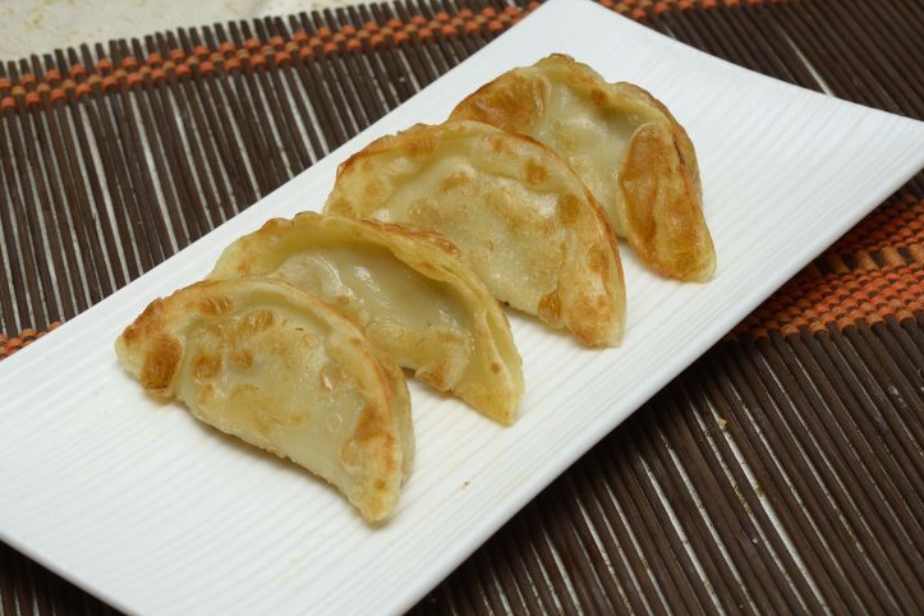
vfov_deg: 16.1
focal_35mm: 85
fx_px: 2181
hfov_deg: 23.9
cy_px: 330
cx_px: 391
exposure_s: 1/160
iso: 200
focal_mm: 60
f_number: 16
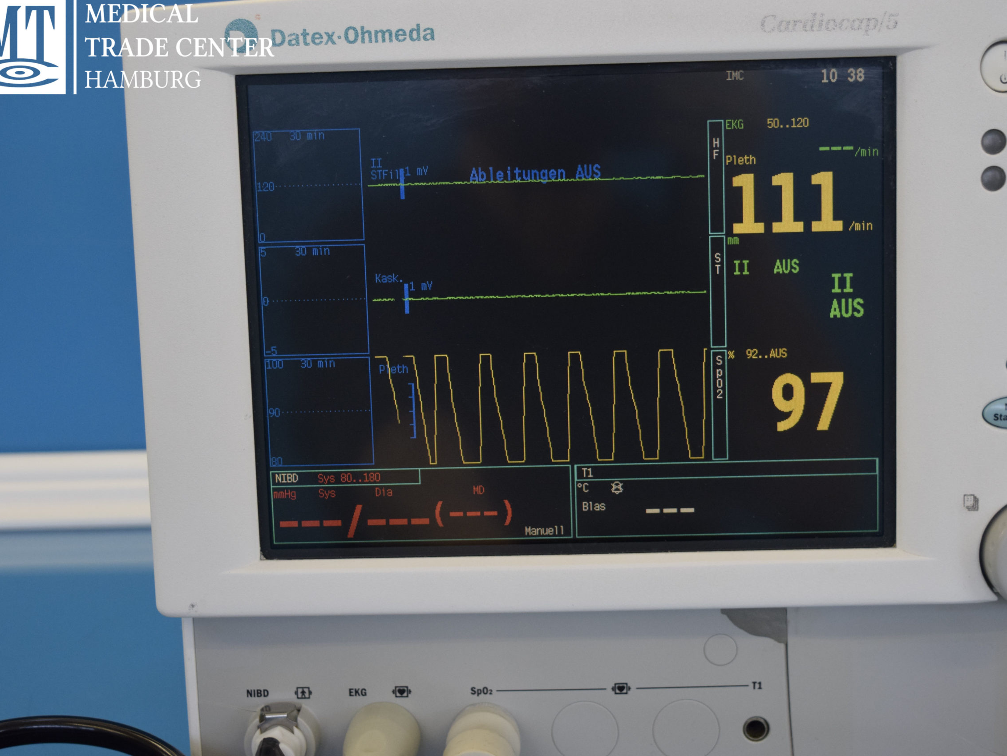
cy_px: 379
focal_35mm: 62
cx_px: 540
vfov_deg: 23.6
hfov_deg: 31.2
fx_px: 1804
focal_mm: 38
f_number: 5.6
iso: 1000
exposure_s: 1/90
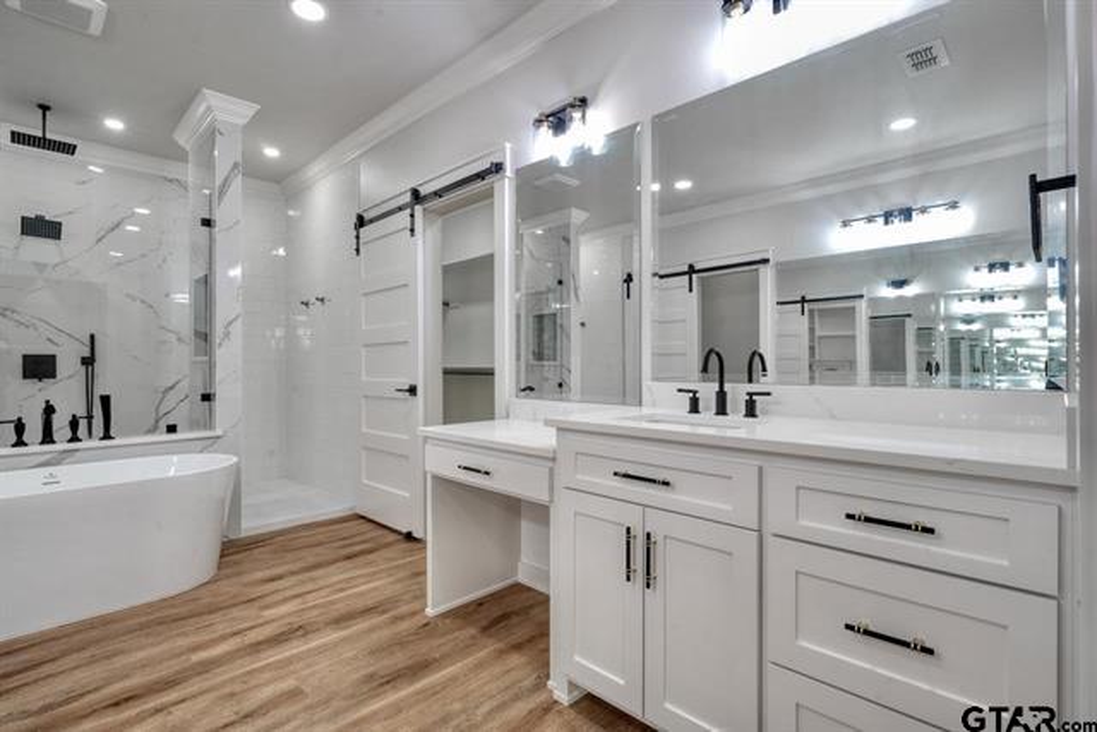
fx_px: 518
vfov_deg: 70.5
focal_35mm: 17
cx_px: 548
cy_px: 366
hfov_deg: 93.3
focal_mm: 17
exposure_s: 1/2.5
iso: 200
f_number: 11
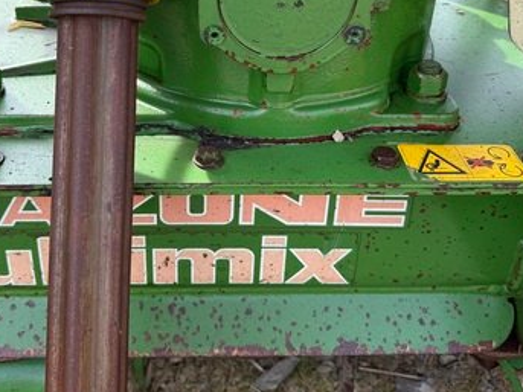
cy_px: 64
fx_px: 634
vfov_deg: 33.1
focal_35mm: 42
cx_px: 218
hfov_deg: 44.6
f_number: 1.78
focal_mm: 6.76
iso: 80
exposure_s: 1/840
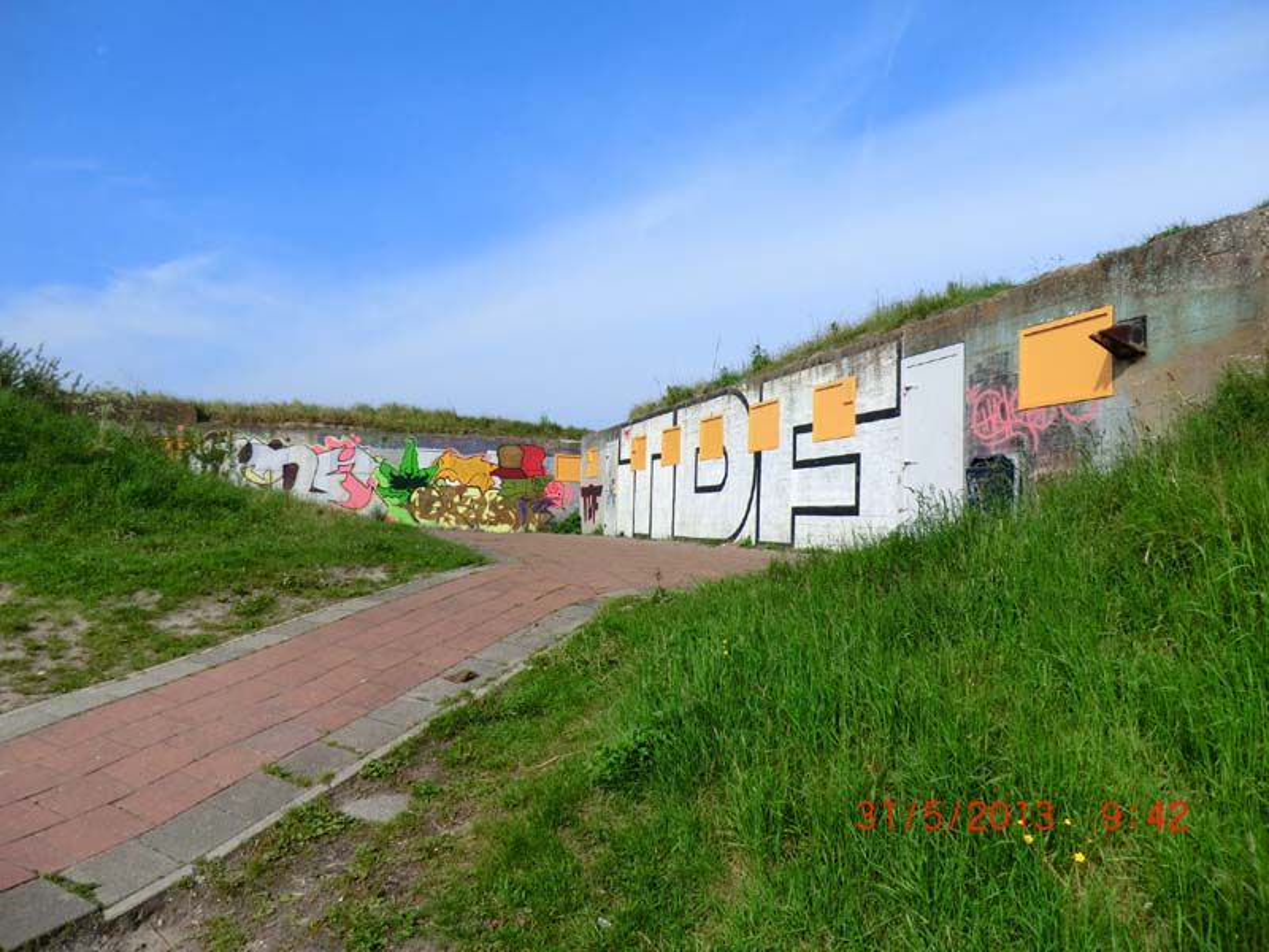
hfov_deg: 71.6
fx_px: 880
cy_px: 476
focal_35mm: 24
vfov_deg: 56.8
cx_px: 634
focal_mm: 4.3
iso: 80
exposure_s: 1/250
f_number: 7.5
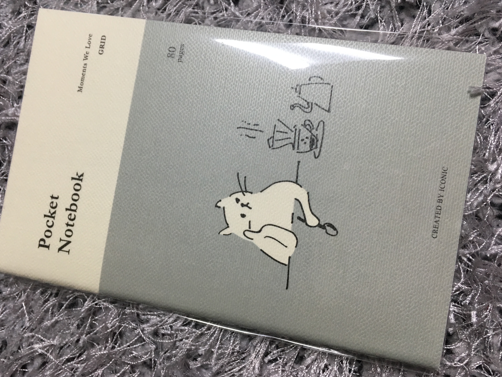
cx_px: 237
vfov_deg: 44.1
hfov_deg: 56.8
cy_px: 176
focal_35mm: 32
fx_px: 464
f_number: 2.2
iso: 100
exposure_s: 1/30
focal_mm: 4.15
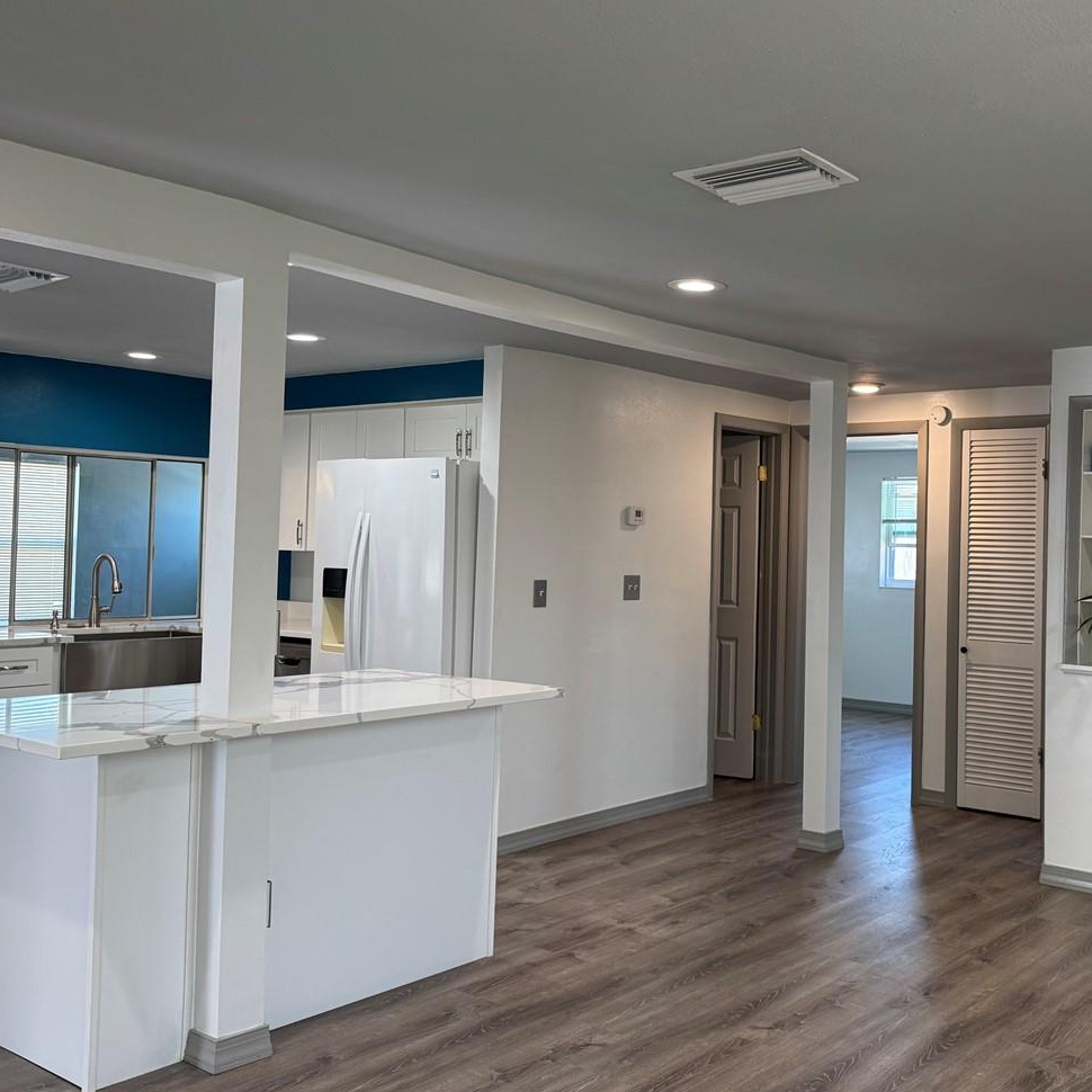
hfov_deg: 46.5
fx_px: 1249
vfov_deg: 47.2
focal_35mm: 35
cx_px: 724
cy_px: 514
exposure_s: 1/120
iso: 160
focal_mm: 6.76
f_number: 1.78
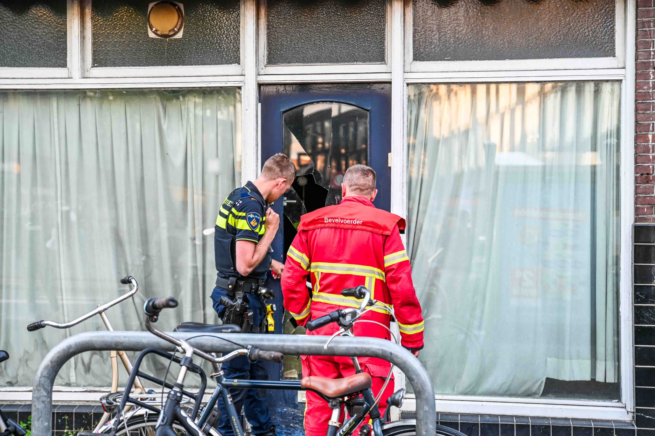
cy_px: 218
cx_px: 328
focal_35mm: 60
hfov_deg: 33.4
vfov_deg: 22.6
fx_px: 1091
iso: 320
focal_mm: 60
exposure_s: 1/100
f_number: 2.8
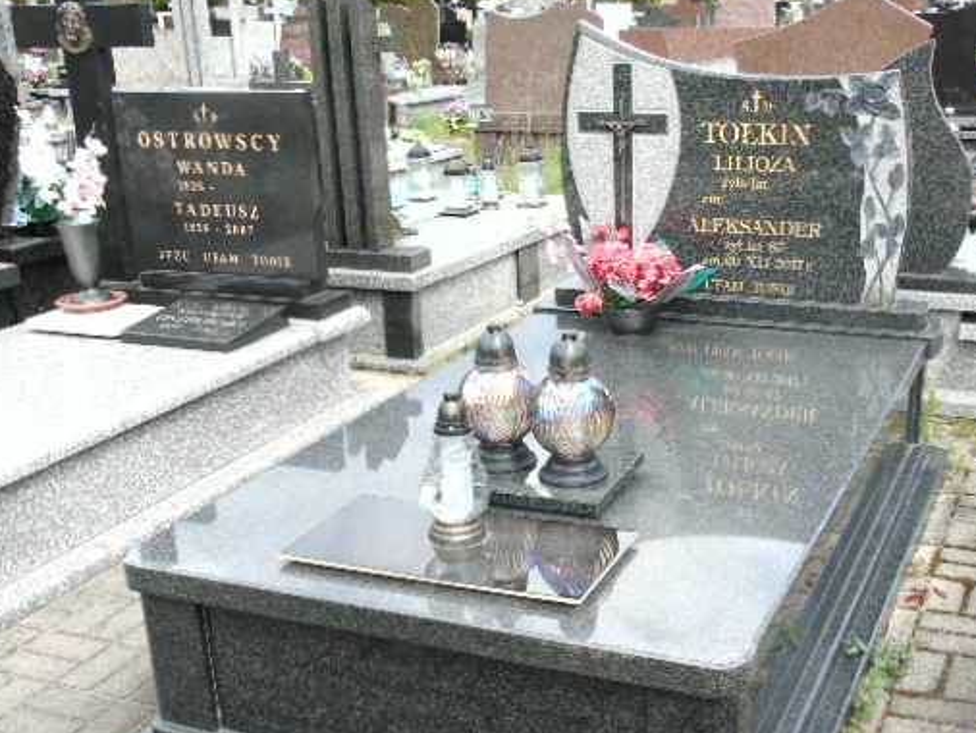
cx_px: 604
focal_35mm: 43
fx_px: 1213
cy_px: 442
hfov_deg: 43.5
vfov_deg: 33.5
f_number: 3.8
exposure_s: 1/250
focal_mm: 6.1
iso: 80
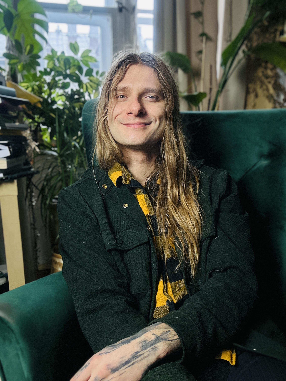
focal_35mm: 30
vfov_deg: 60.0
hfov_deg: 46.8
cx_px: 143
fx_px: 330
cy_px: 190
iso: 100
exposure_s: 1/50
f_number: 1.9
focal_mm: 2.69
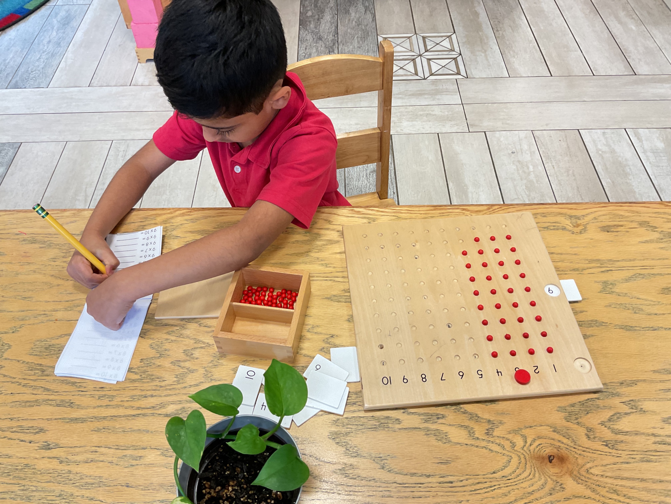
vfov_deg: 48.2
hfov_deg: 61.7
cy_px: 252
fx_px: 562
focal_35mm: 29
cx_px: 336
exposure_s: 1/50
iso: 64
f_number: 1.8
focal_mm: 3
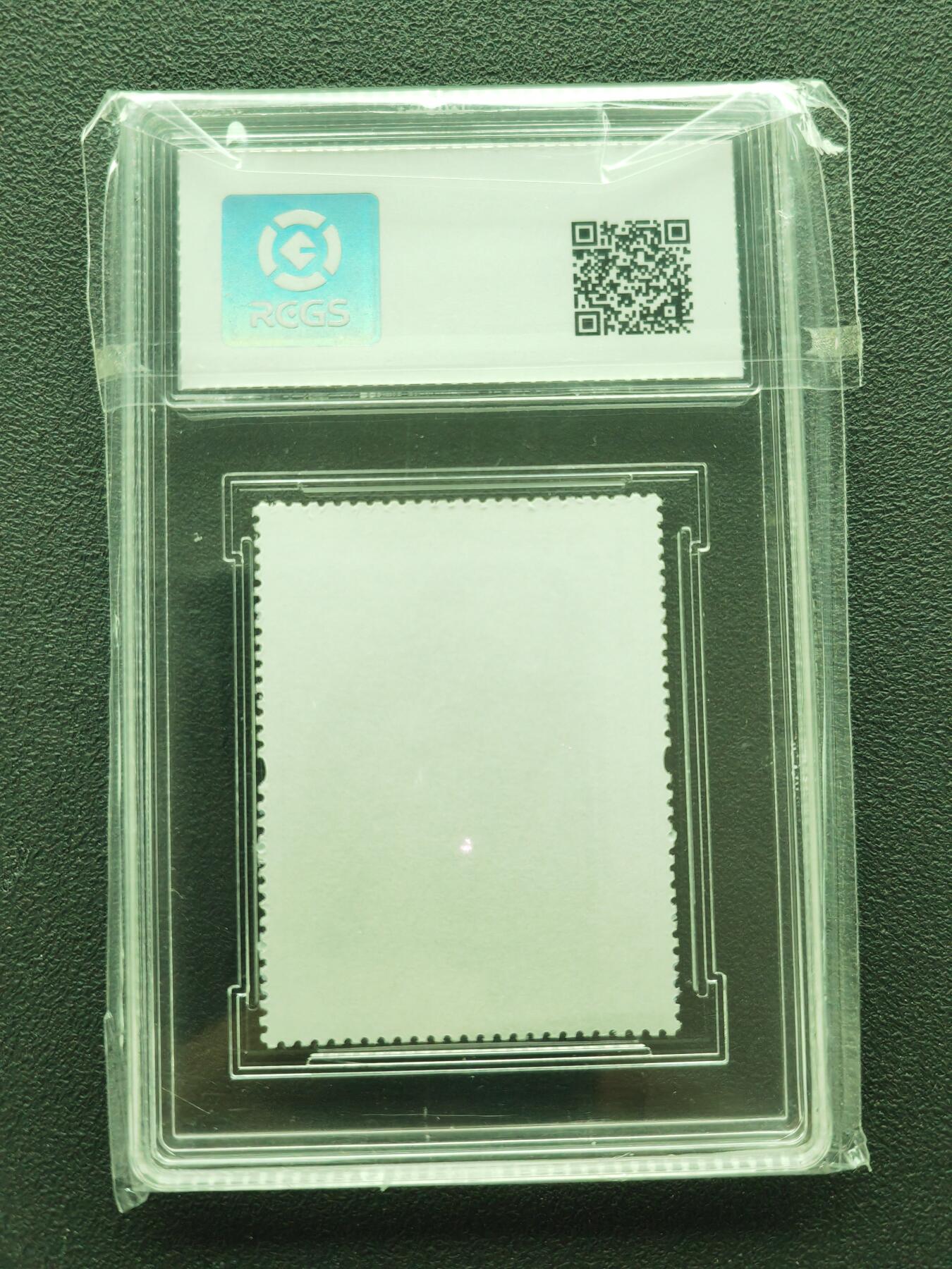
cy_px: 634
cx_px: 476
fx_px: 990
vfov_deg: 65.3
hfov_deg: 51.4
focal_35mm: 27
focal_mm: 5.53
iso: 1250
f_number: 1.8
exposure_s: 1/50
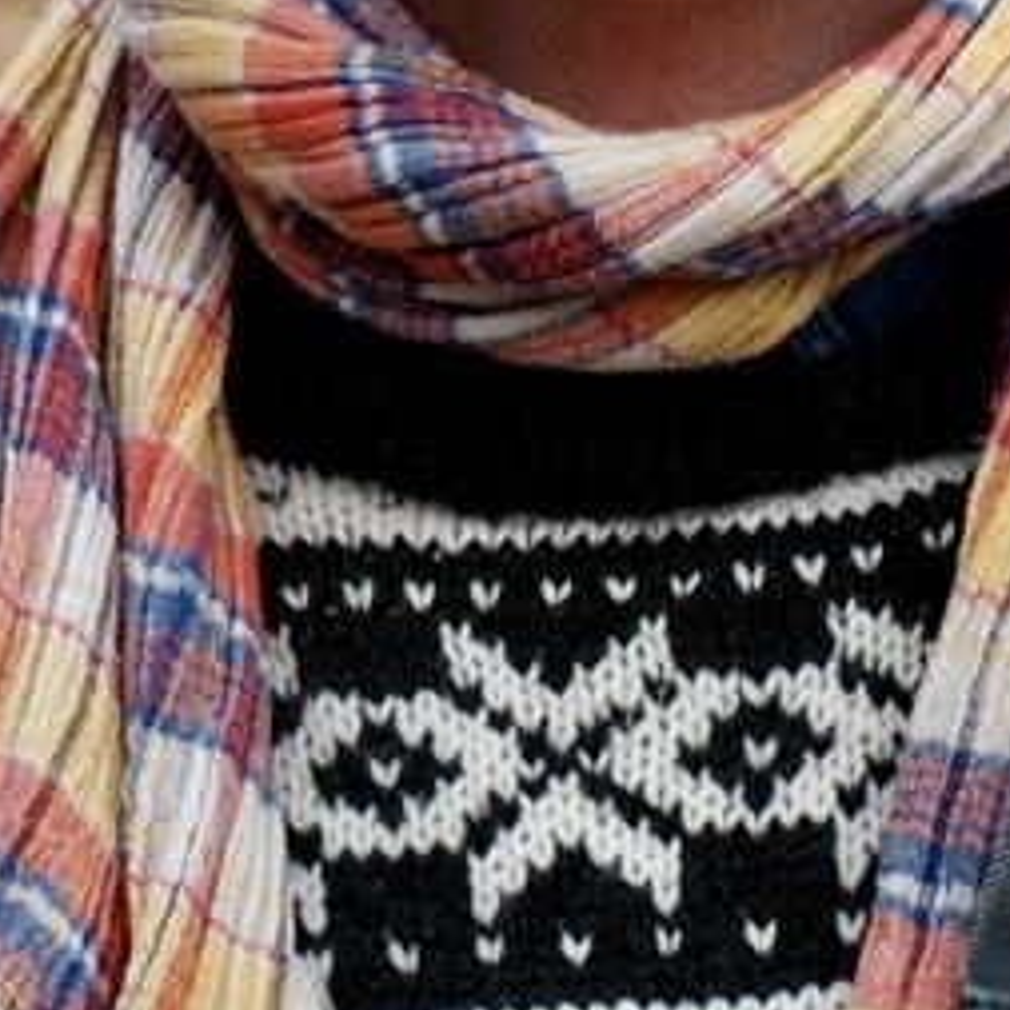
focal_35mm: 193
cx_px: -16
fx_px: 6371
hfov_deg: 9.0
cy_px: -128
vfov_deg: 9.0
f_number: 7.1
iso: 400
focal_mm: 35
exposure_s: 1/100
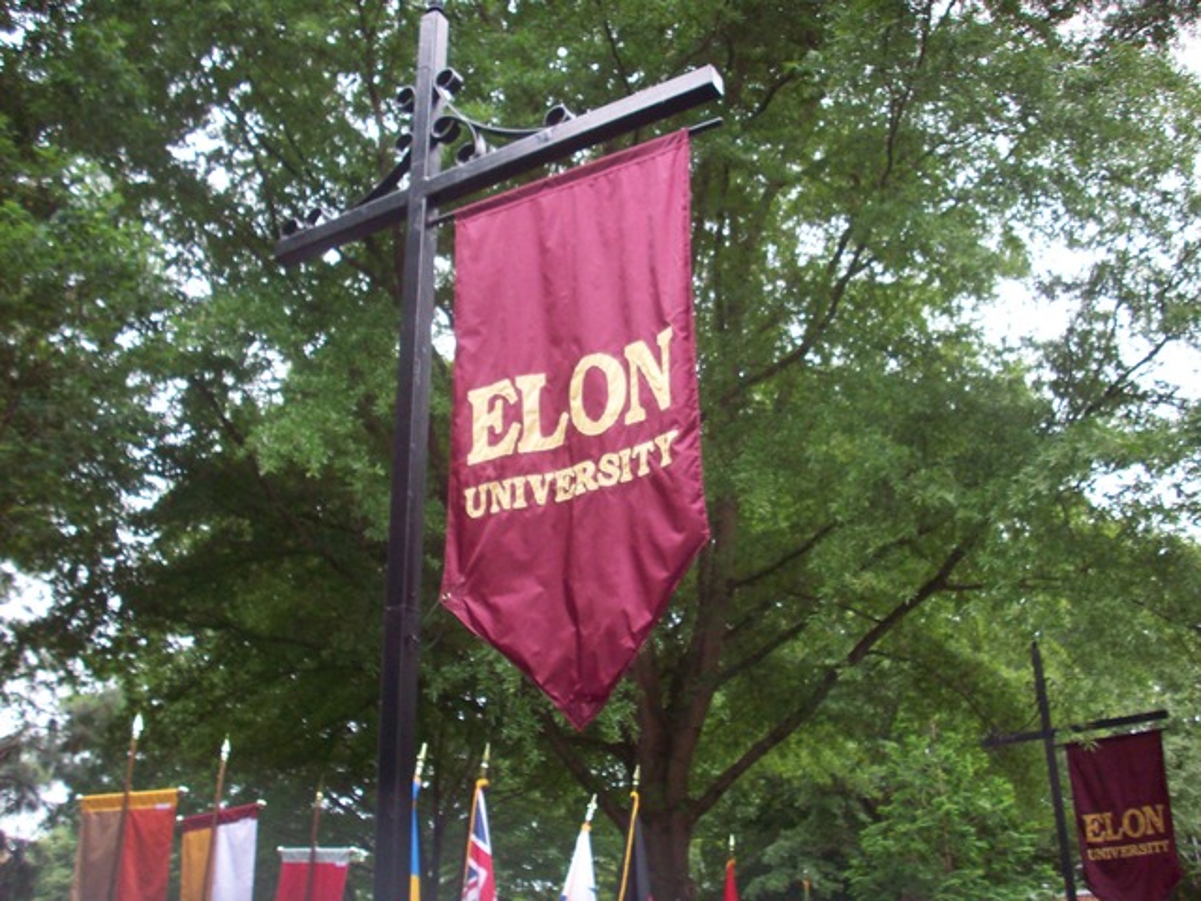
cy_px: 450
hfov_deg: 50.1
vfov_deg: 38.7
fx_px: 1284
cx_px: 600
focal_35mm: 37
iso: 160
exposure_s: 1/64
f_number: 2.8
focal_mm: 6.2
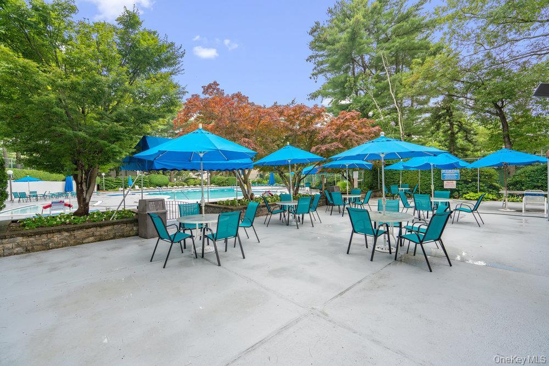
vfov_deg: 73.8
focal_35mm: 16
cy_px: 183
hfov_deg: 96.7
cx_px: 274
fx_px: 244
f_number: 5.6
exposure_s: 1/200
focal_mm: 16
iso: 250
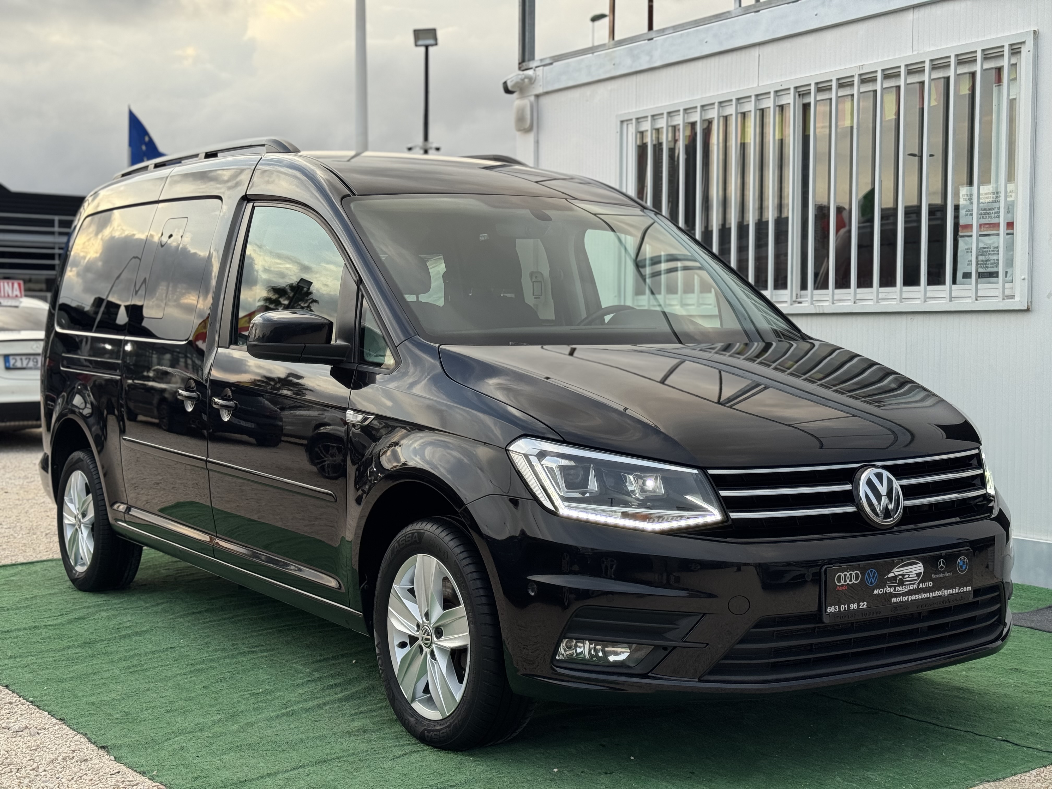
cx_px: 526
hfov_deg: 39.7
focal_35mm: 48
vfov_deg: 30.3
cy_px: 394
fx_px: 1459
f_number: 1.78
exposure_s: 1/783
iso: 64
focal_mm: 6.76
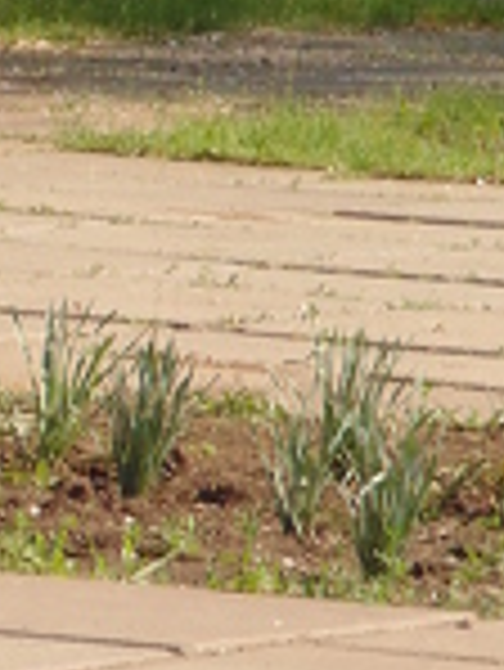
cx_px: -387
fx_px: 13977
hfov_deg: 2.1
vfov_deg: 2.7
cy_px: 175
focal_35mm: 721
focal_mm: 32.1
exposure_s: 1/320
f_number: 5.1
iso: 80
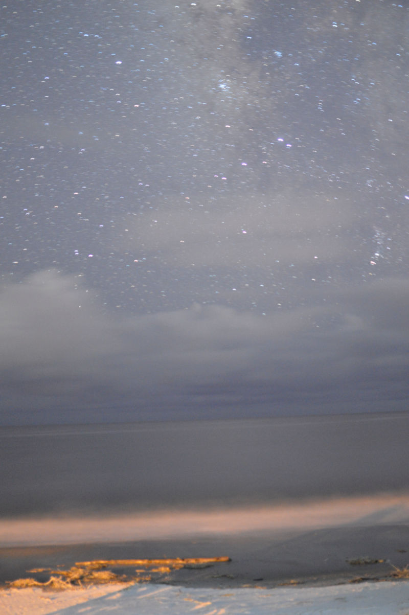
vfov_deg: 37.9
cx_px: 204
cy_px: 308
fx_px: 896
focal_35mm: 52
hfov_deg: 25.7
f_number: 1.8
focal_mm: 35
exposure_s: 56.7
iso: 1600
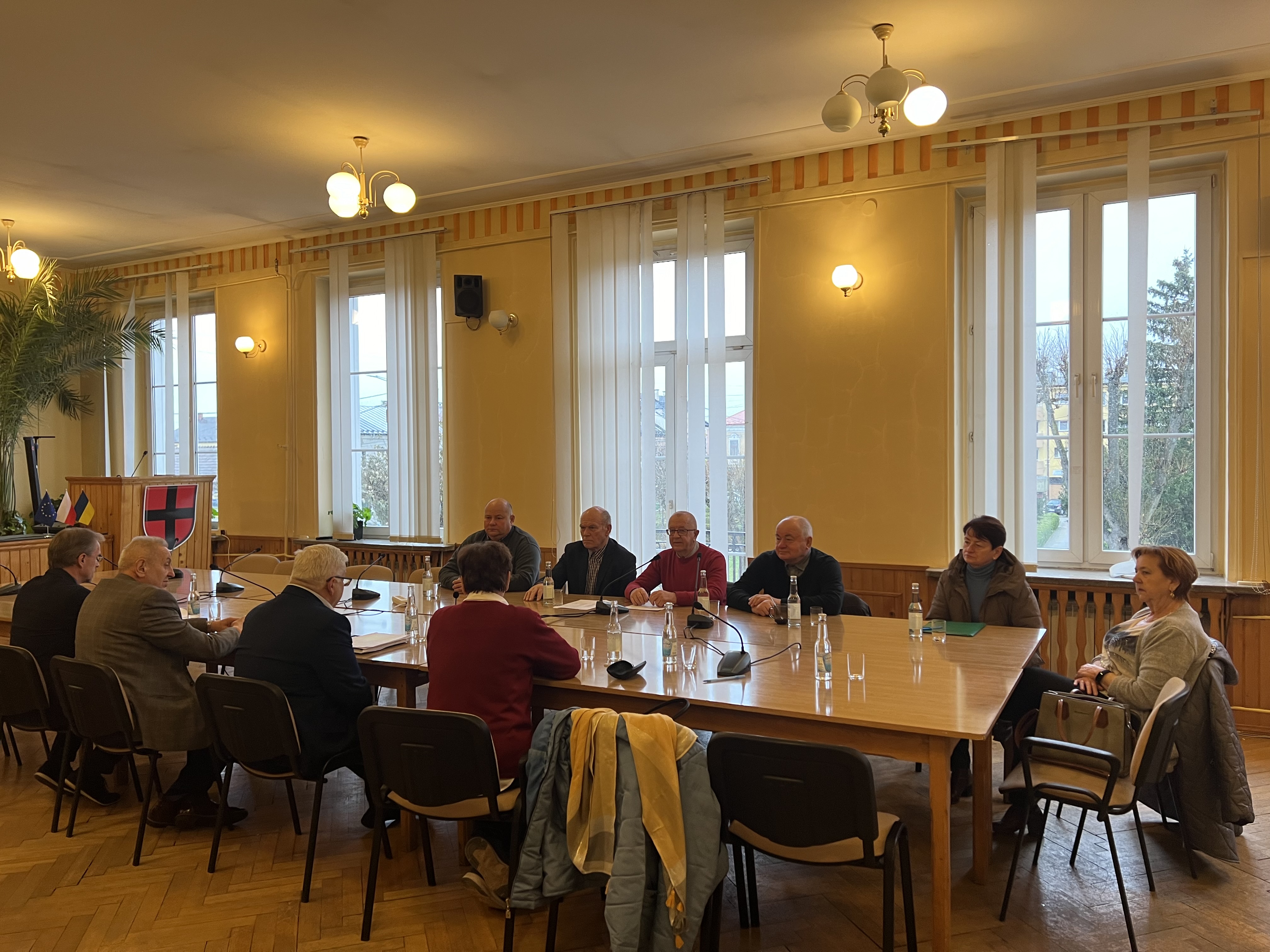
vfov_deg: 53.1
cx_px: 635
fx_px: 954
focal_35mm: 26
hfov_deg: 67.3
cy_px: 476
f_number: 1.5
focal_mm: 5.7
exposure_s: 1/50
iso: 80
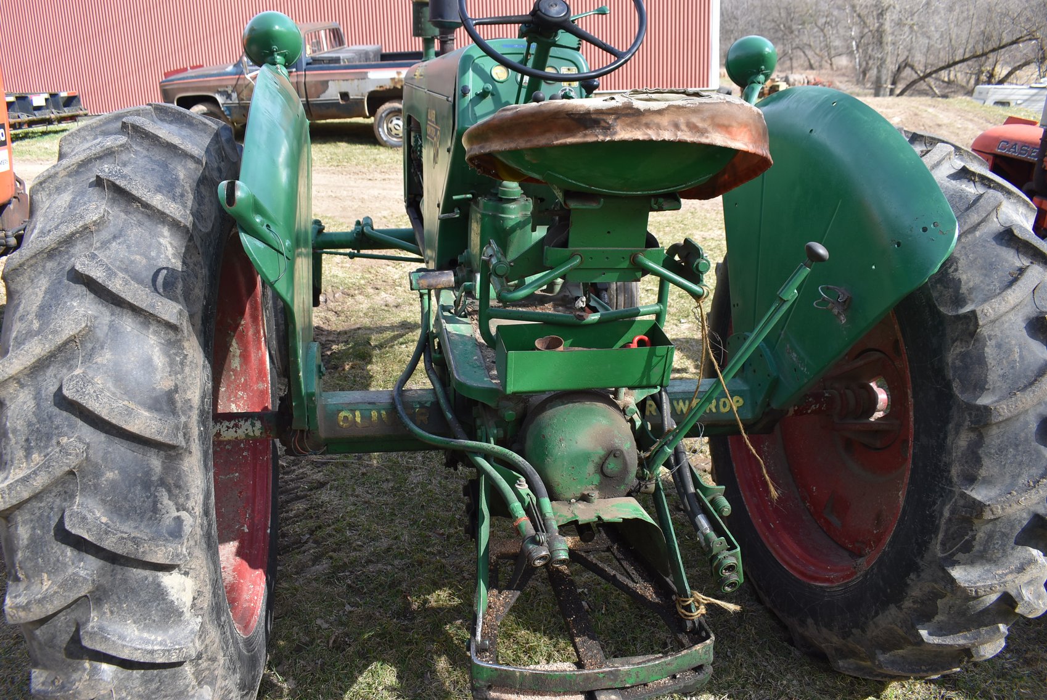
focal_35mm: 27
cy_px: 350
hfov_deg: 67.3
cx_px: 524
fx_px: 786
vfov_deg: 48.0
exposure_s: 1/250
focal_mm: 18
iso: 200
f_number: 5.6
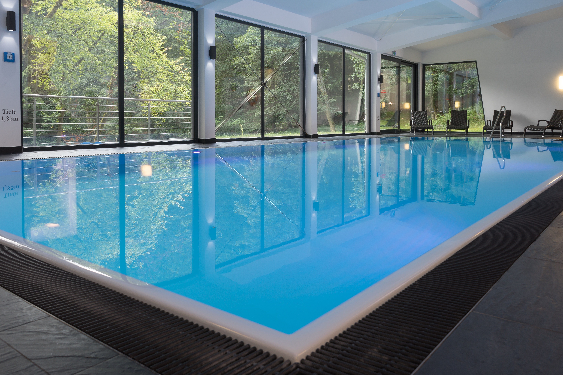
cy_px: 188
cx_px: 282
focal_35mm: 28
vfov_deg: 46.4
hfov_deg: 65.5
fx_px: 438
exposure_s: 1/10
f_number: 9
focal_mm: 28
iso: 100
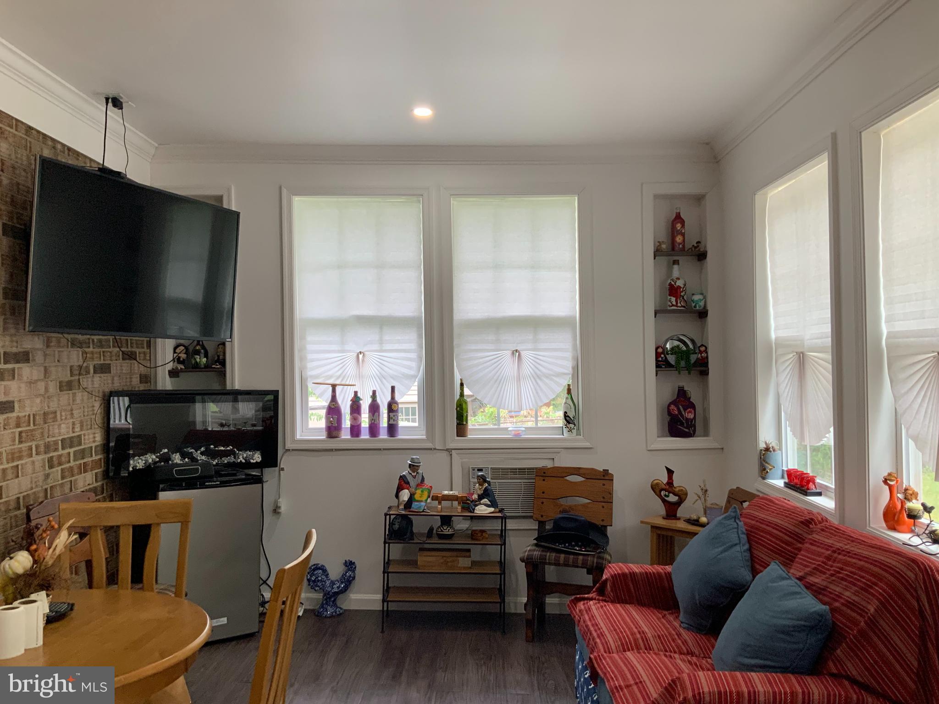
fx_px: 787
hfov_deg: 61.7
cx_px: 470
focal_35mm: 29
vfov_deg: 48.2
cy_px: 352
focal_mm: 3
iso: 64
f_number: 1.8
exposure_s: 1/106
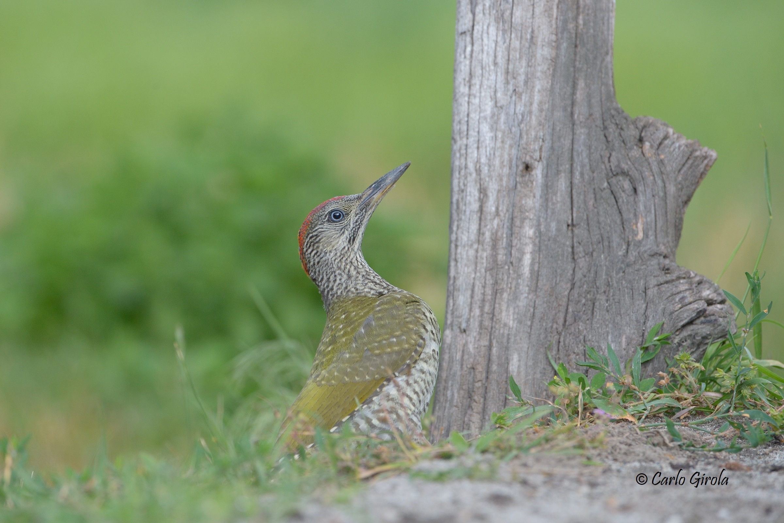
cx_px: 392
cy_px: 262
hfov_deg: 5.2
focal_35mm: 400
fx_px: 8710
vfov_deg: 3.4
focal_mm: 400
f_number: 7.1
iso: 1250
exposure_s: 1/400
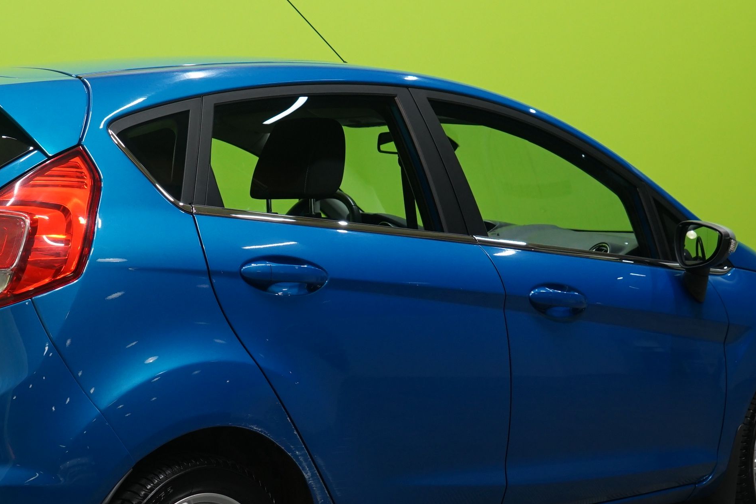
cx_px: 242
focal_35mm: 73
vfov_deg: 18.7
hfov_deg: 27.5
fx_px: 1533
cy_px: 288
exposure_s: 1/20
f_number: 5.6
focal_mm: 35
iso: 800
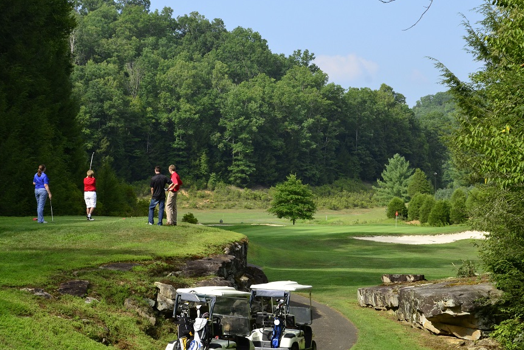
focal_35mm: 109
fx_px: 1580
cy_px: 191
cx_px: 255
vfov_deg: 12.6
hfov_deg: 18.8
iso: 800
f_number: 10
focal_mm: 65
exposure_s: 1/200
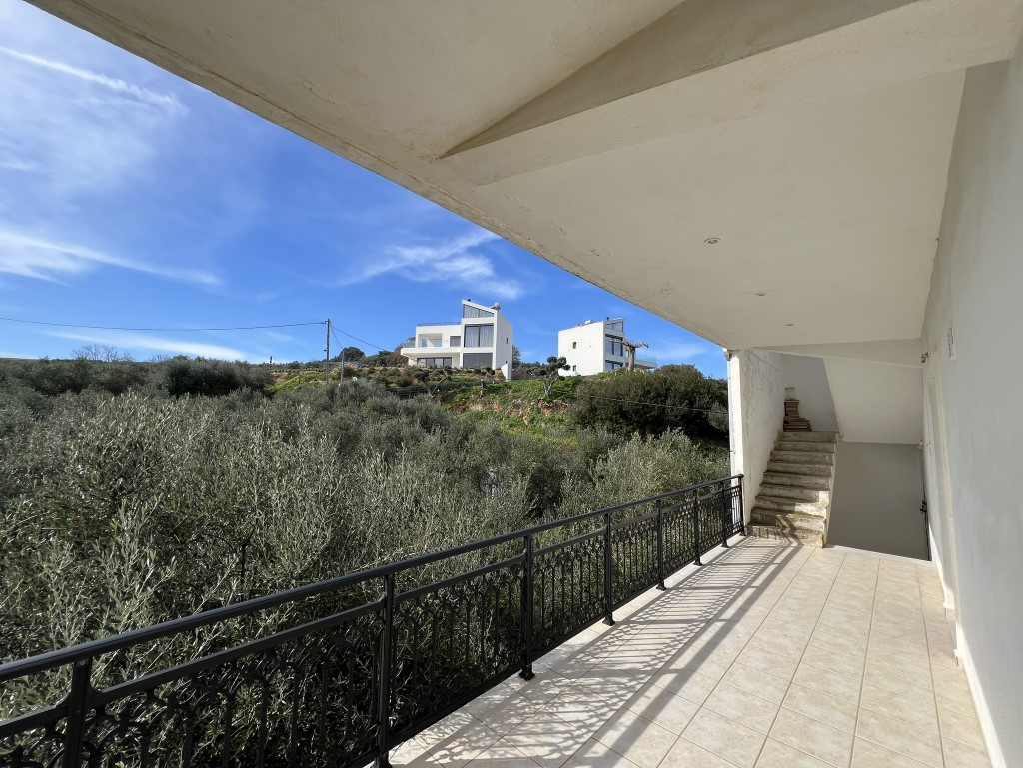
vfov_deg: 89.9
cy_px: 384
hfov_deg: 106.2
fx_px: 384
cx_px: 512
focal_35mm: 13
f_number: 1.8
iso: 32
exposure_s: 1/1292
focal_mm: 1.57
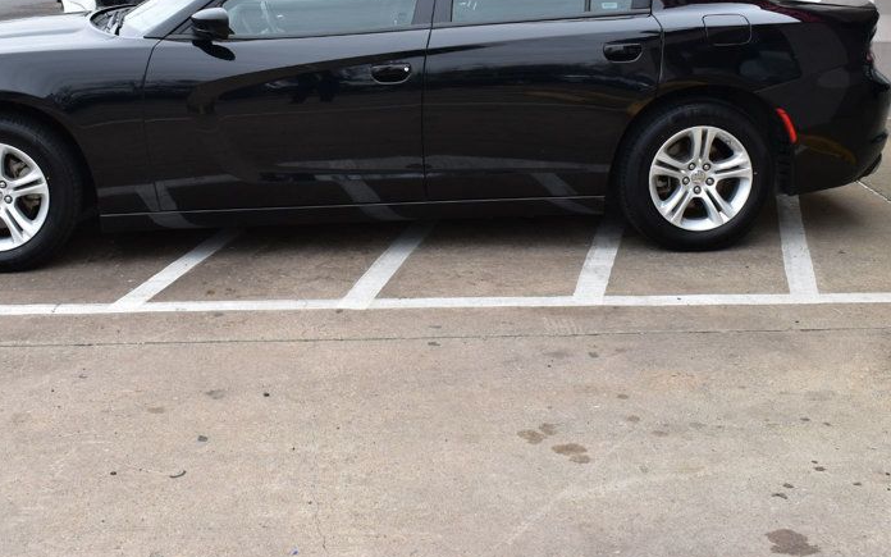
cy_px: 131
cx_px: 401
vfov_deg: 24.7
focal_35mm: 52
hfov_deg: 39.0
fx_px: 1257
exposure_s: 1/50
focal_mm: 23
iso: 400
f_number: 8
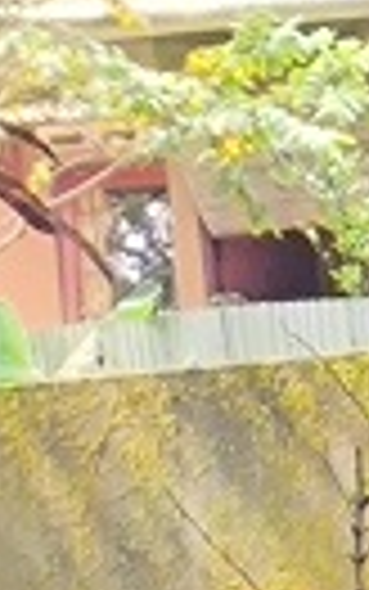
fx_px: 9547
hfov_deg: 2.1
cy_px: 1982
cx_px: 2858
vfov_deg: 3.4
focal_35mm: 594
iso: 80
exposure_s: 1/100
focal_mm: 4.71
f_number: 1.7
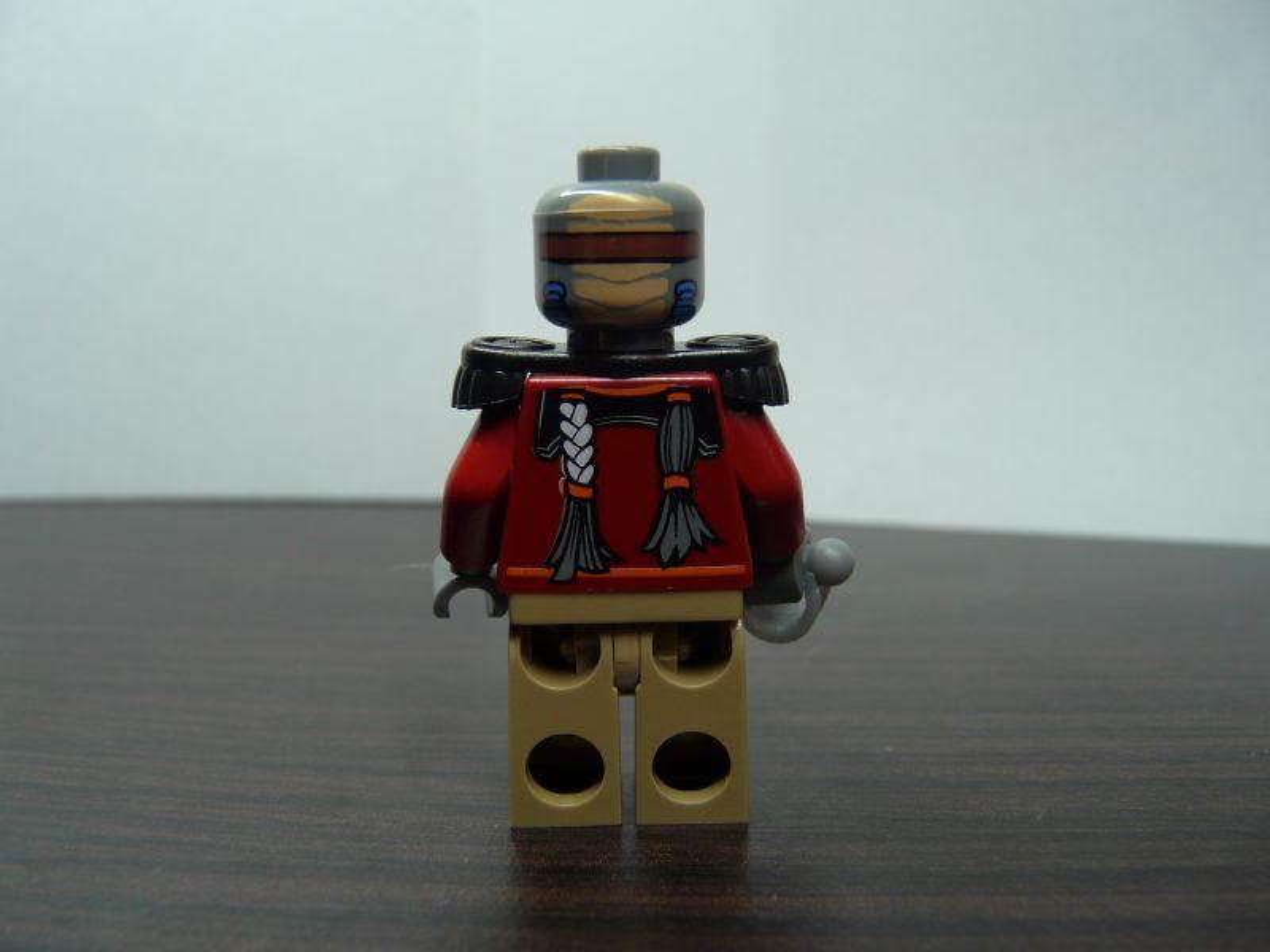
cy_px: 476
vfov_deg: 49.7
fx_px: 1027
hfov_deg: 63.4
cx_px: 635
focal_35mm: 28
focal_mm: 4.6
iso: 100
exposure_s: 1/50
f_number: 2.8
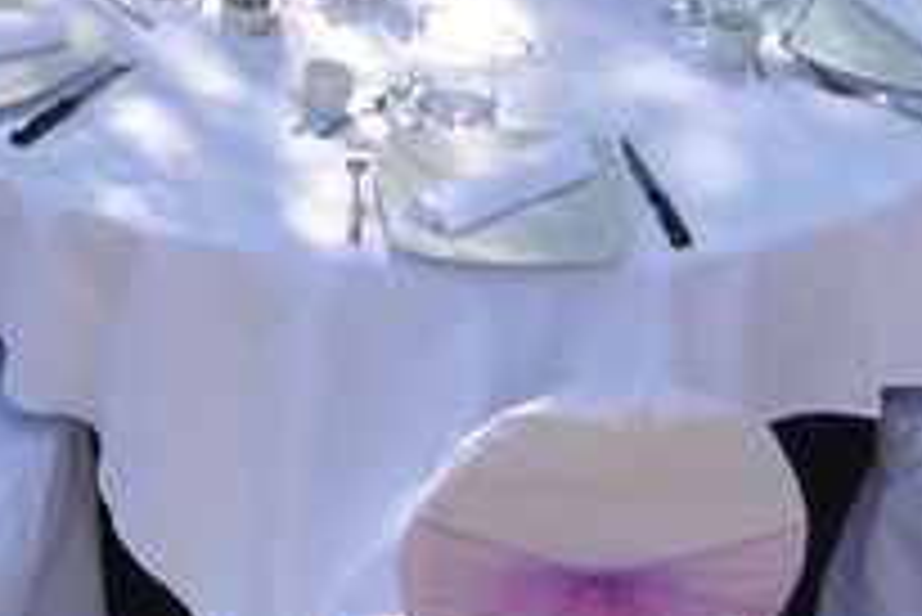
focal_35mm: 286
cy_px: -746
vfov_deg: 4.7
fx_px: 7337
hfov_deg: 7.0
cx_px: -612
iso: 100
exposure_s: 1/250
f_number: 4.5
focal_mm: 29
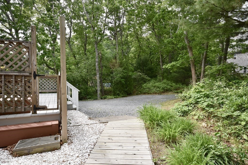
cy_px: 82
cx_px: 124
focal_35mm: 22
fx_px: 155
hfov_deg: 77.3
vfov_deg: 56.2
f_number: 8
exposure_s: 1/500
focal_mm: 15
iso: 640
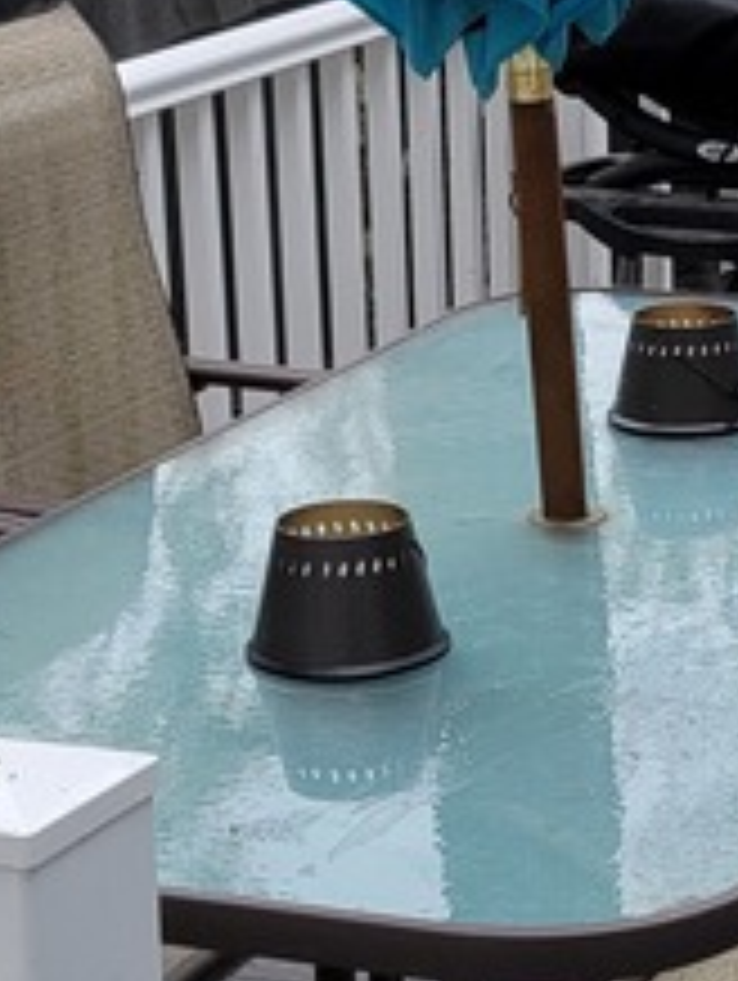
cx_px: 616
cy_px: 364
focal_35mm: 119
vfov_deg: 16.5
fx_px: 3376
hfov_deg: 12.4
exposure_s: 1/880
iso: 40
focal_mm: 5.4
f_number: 1.8
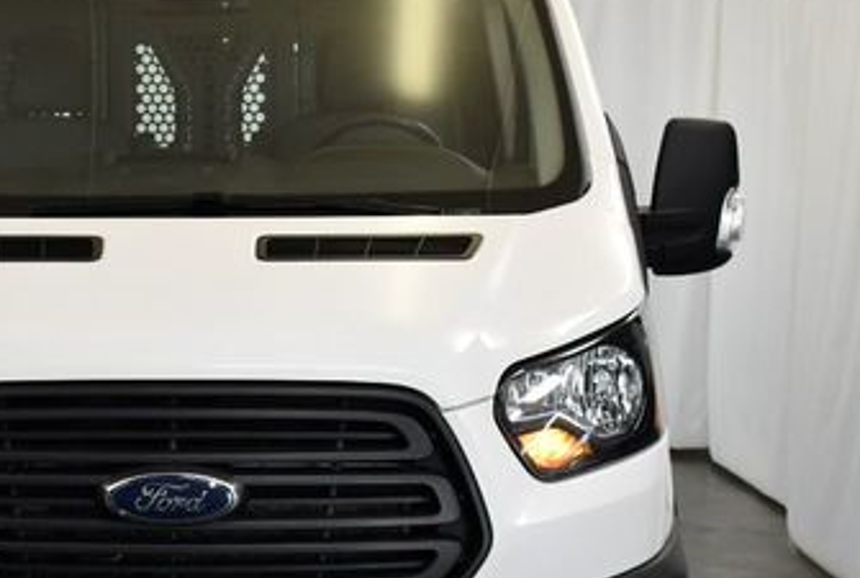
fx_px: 2011
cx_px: 193
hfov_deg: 23.8
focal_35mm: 84
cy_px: 410
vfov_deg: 16.3
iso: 800
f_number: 3.8
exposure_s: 1/250
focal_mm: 22
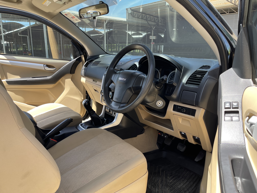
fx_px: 193
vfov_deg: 53.1
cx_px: 128
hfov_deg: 67.3
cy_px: 96
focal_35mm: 26
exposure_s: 1/246
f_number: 1.6
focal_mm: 5.1
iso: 32
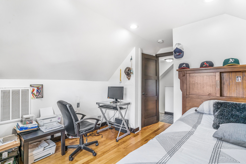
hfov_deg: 96.7
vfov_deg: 73.7
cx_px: 123
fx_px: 109
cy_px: 82
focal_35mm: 16
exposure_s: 1/400
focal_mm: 16
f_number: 9
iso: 1250
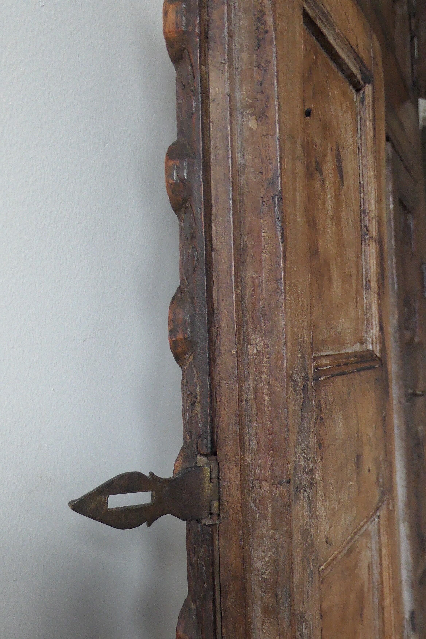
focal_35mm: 36
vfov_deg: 53.1
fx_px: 639
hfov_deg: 36.9
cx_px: 213
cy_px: 320
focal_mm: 8.8
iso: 1600
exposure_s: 1/800
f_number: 3.3
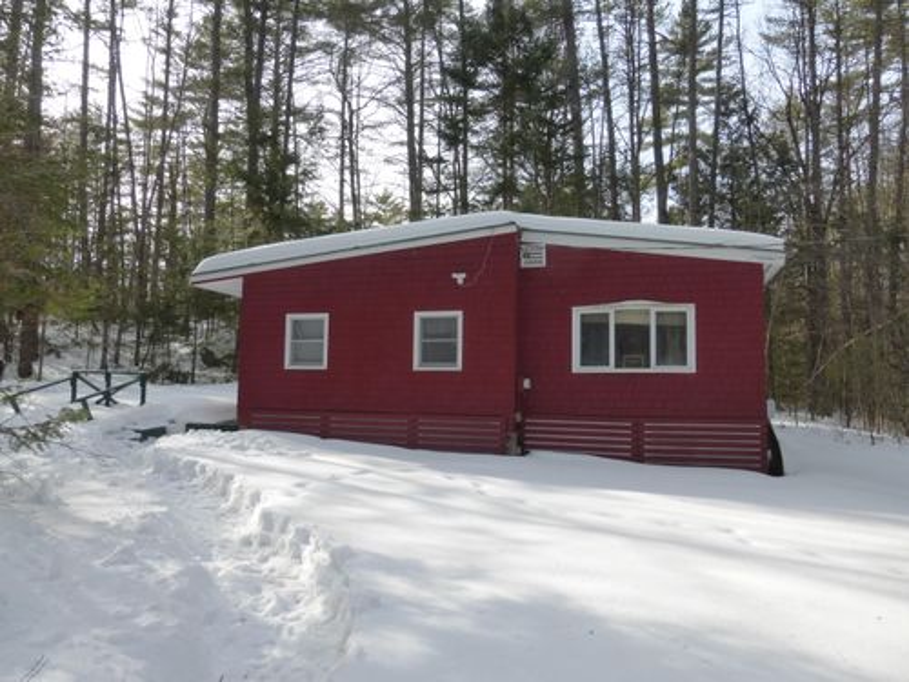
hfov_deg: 69.4
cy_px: 341
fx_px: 656
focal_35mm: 25
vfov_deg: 54.9
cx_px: 454
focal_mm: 4.3
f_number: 4
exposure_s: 1/320
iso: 160
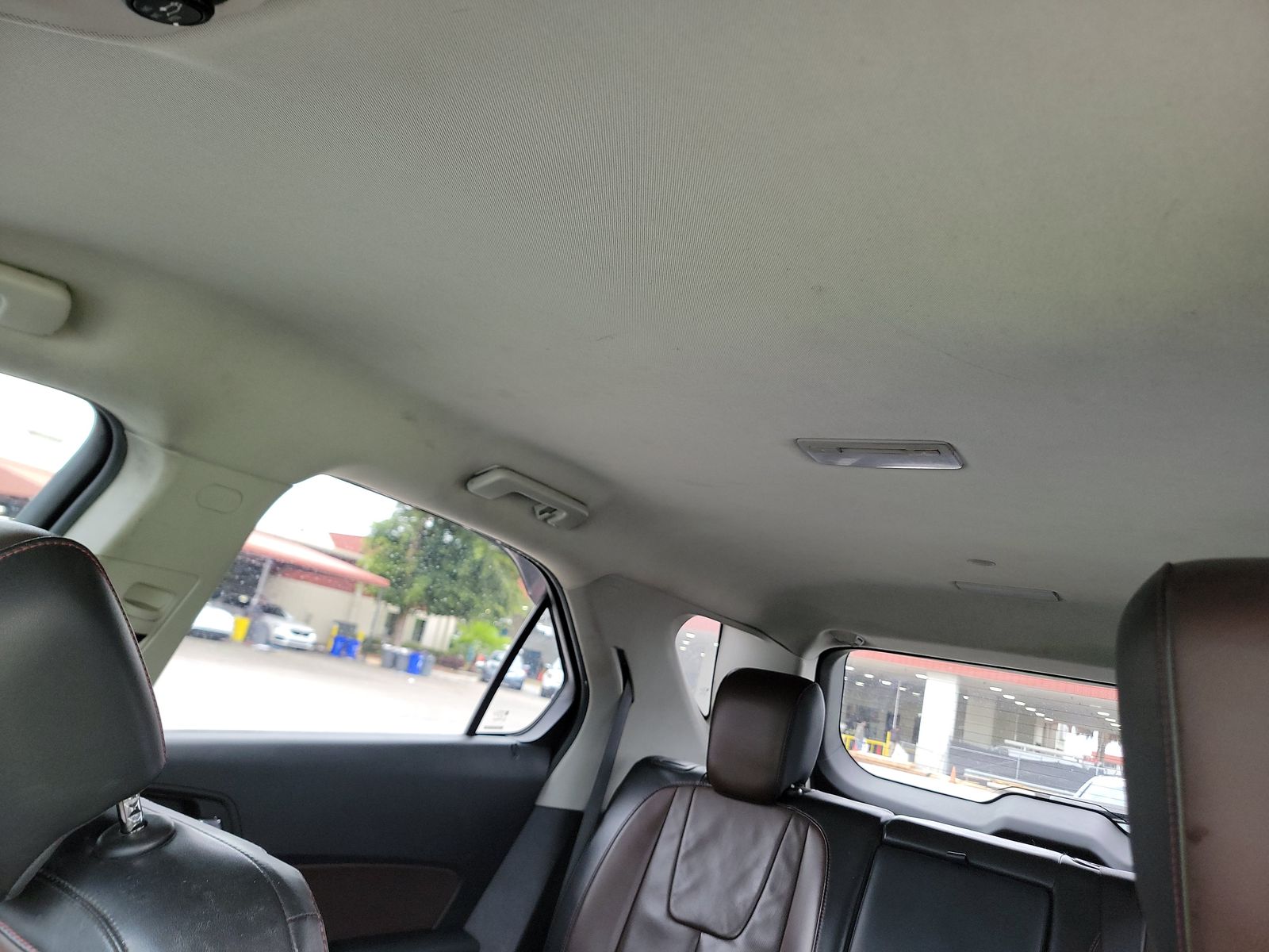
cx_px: 634
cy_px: 476
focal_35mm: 24
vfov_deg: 56.8
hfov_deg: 71.6
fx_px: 880
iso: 407
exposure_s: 1/59
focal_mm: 6.7
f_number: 1.8
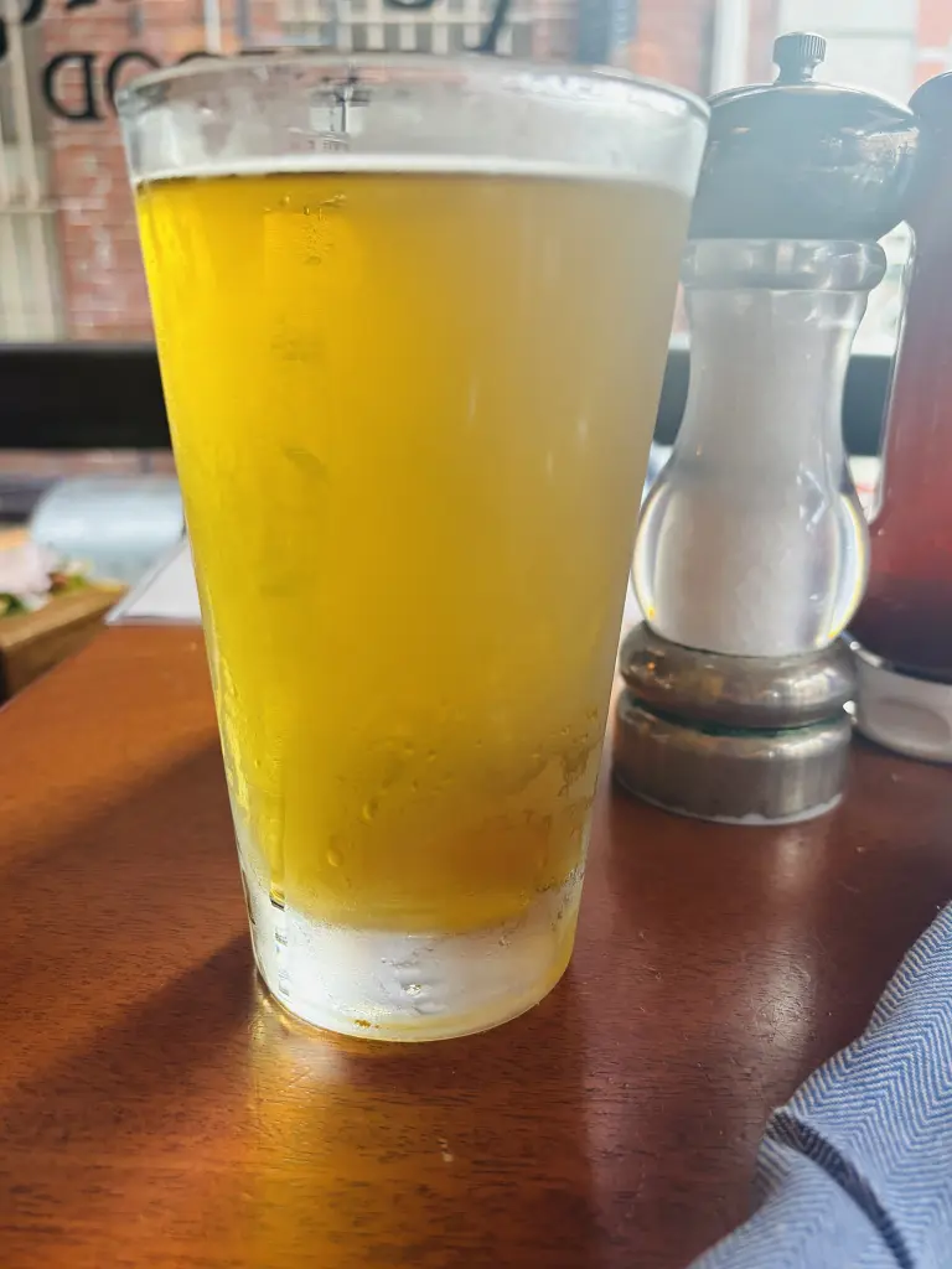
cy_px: 634
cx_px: 476
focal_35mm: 26
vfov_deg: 67.3
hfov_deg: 53.1
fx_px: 953
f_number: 1.6
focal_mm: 5.96
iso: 160
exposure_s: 1/60
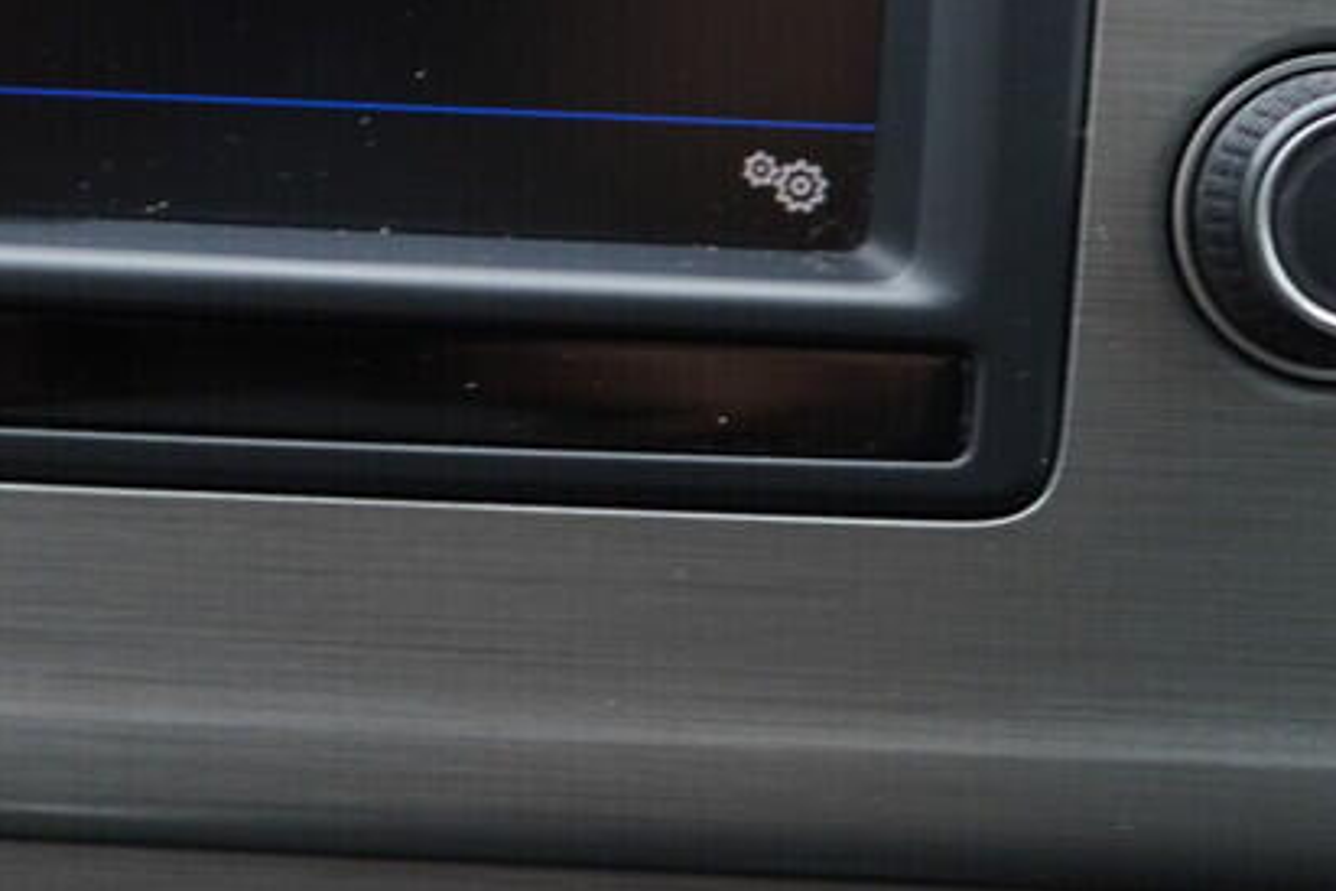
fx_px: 4676
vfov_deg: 10.7
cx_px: 42
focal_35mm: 126
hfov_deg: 16.0
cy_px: -166
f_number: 2.8
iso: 250
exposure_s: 1/40
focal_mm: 24
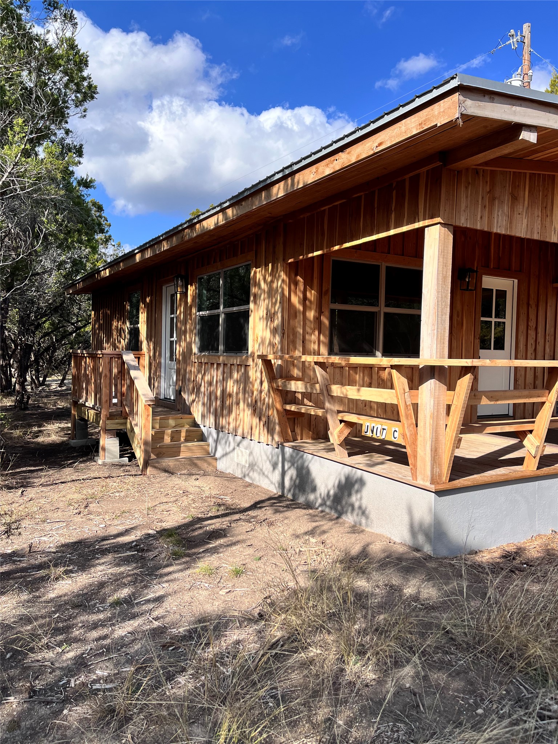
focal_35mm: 26
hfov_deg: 53.1
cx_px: 279
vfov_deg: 67.3
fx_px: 559
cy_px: 372
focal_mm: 5.1
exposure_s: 1/2463
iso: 50
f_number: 1.6
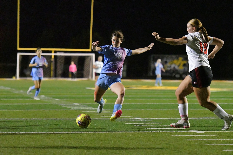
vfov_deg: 7.6
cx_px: 116
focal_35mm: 180
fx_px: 1165
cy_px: 78
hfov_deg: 11.4
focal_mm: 120
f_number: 2.8
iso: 16000
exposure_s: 1/1250
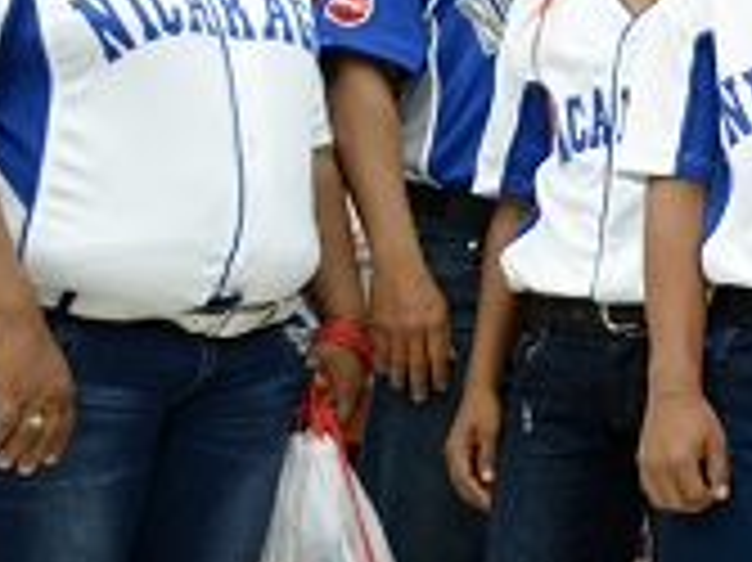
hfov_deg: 16.2
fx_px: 2106
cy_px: 281
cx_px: 1445
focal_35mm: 97
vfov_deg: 15.2
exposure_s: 1/50
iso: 800
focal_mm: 24
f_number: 2.8
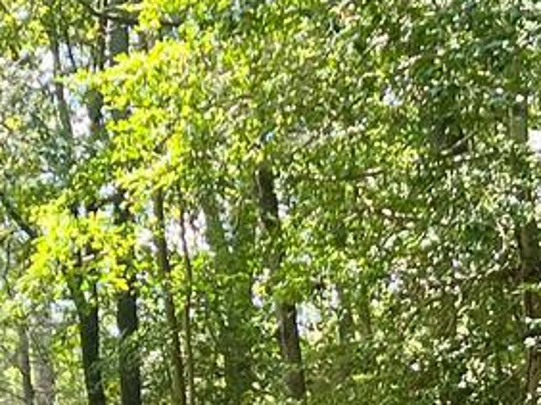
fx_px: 2951
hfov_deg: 10.5
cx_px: 244
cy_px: 628
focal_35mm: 189
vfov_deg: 7.7
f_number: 1.5
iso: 40
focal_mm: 5.7
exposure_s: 1/154
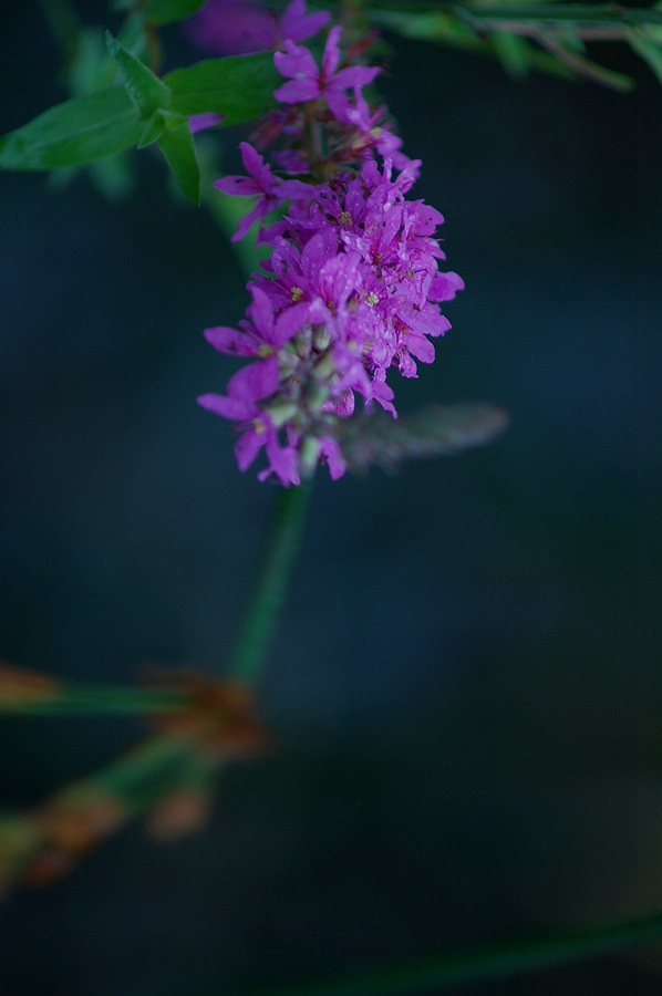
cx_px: 331
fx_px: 8708
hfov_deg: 4.4
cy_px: 498
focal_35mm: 315
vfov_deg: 6.5
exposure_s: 1/50
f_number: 4
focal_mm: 210
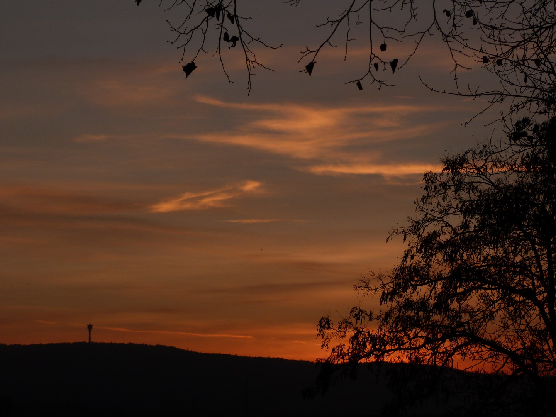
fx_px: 1831
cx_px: 278
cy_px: 208
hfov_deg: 17.3
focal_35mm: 114
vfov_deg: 13.0
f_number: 5.6
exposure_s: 1/200
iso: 80
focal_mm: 20.4
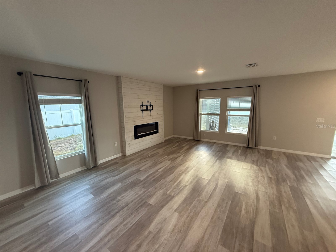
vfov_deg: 85.7
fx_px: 136
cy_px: 126
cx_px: 168
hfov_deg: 102.1
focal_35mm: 14
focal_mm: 2.22
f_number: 2.2
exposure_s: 1/120
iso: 320
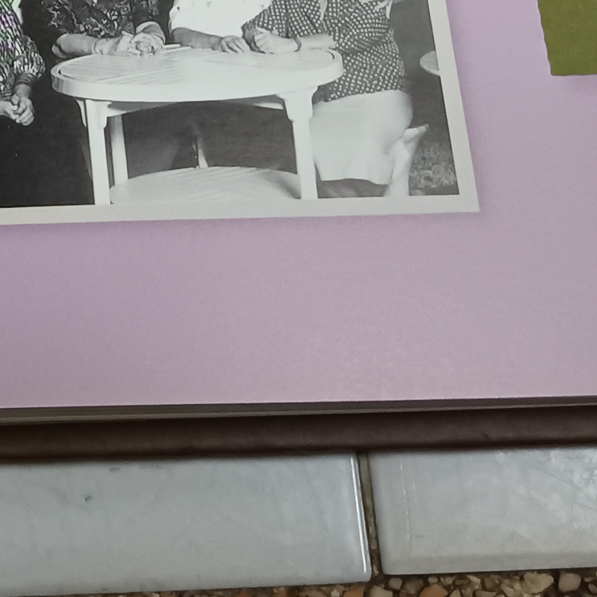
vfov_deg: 17.0
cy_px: -317
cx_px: -89
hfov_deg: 18.1
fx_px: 1795
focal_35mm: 92
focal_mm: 5.31
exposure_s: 1/33.3
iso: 847
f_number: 1.7
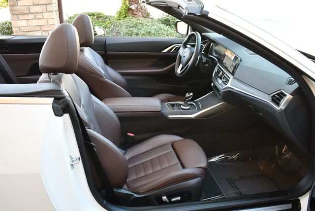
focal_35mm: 36
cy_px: 106
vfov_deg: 36.9
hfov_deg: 53.1
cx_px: 158
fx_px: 315
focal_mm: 18
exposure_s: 1/250
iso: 800
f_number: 3.5
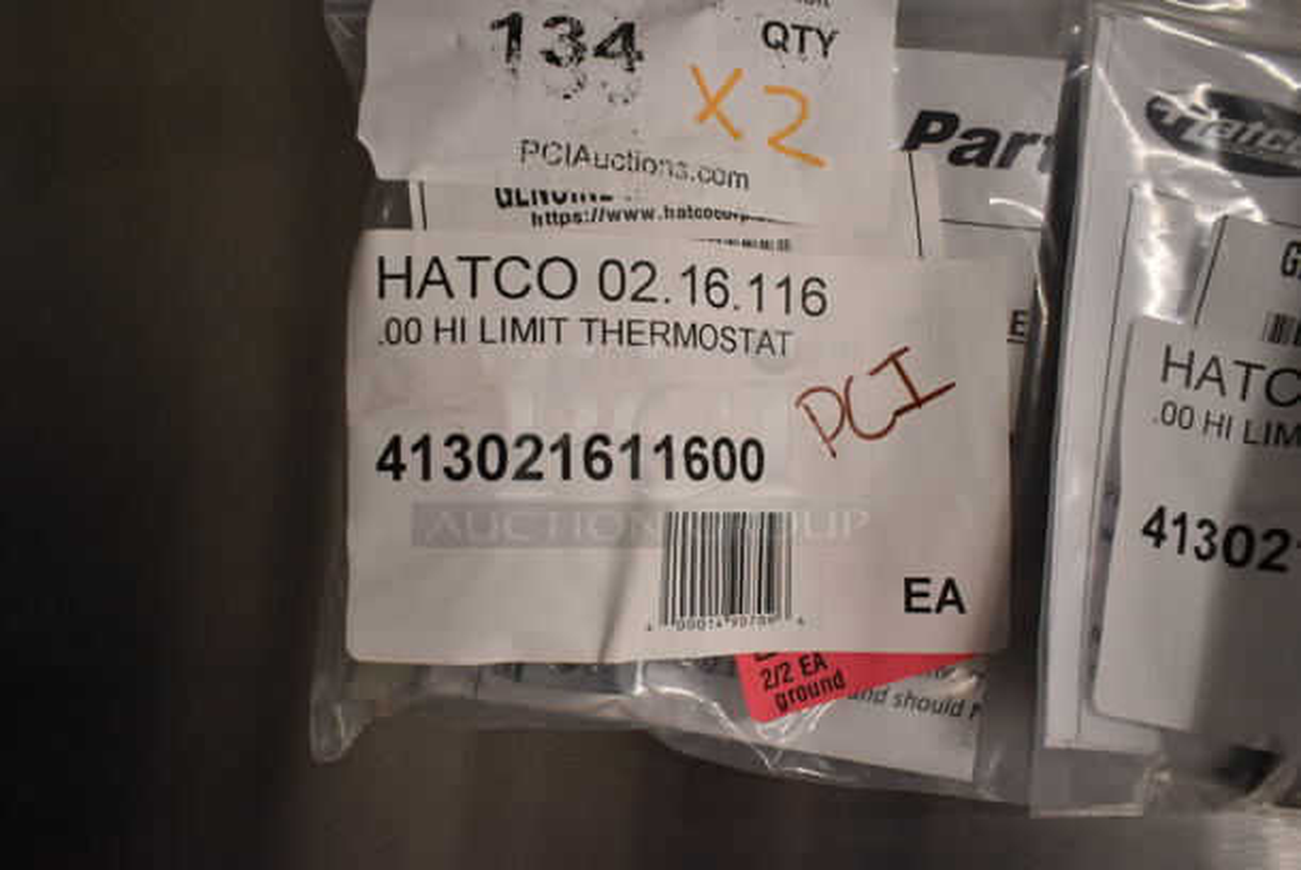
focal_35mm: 27
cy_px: 435
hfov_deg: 67.3
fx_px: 977
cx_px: 650
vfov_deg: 48.0
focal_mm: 18
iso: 1250
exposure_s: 1/125
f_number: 3.5
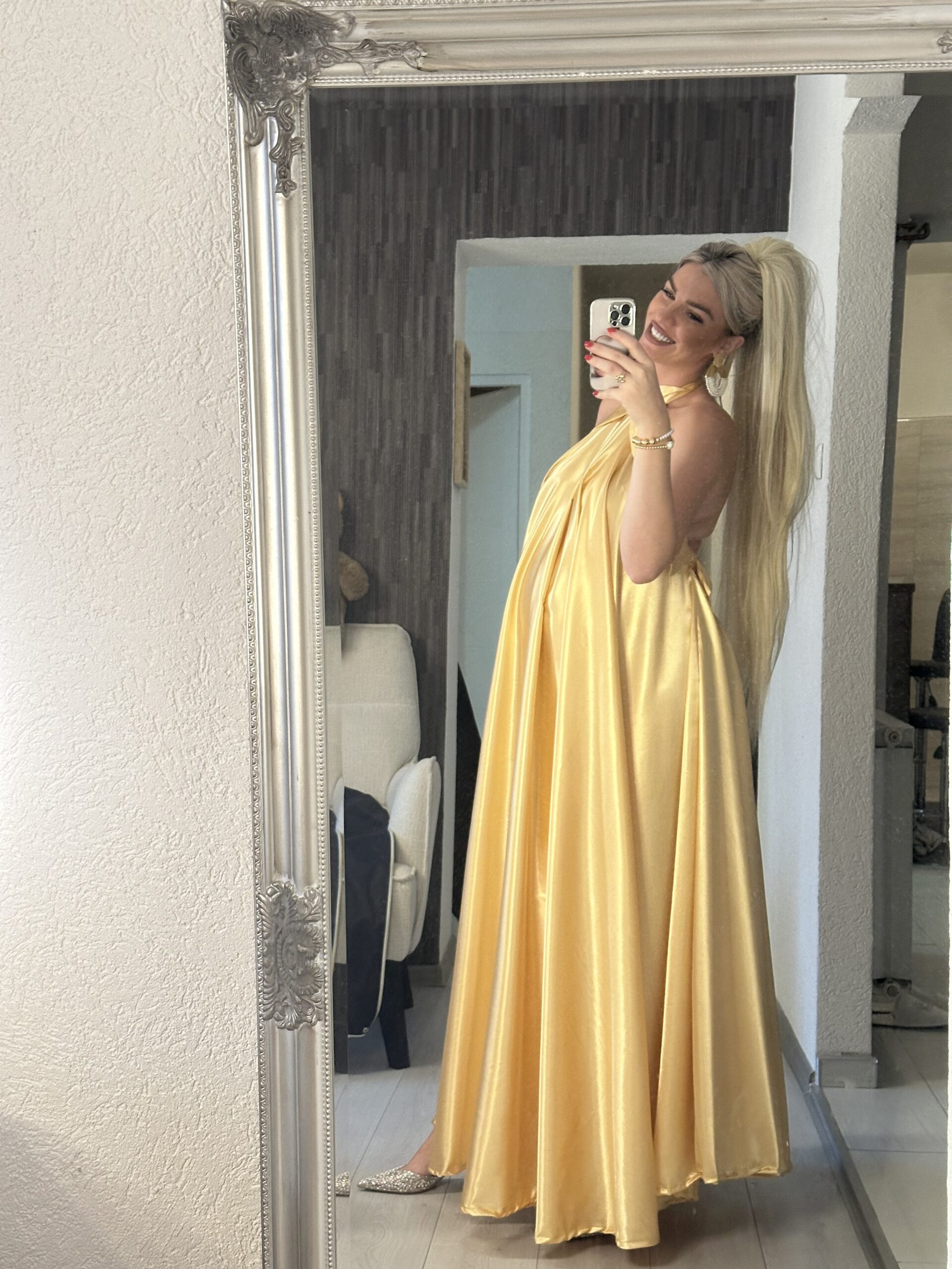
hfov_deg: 30.3
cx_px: 476
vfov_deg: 39.7
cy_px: 634
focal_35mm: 48
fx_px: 1760
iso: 250
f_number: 1.78
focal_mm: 6.86
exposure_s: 1/50
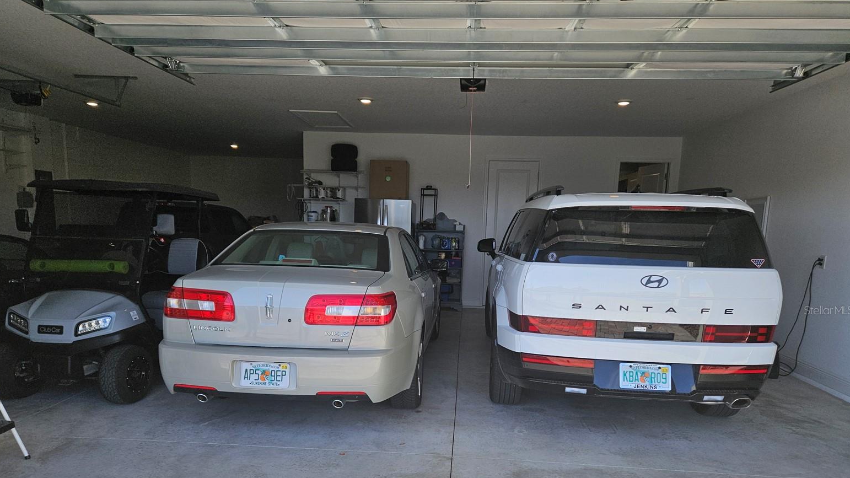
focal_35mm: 26
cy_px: 310
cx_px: 415
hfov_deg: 71.9
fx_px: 586
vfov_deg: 43.9
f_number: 1.8
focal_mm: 5.4
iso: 100
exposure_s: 1/2000
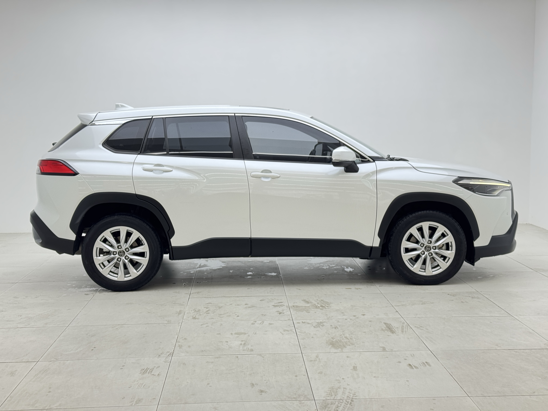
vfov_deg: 30.3
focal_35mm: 48
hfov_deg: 39.7
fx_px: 760
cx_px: 274
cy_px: 206
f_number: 1.78
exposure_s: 1/225
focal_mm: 6.76
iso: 64
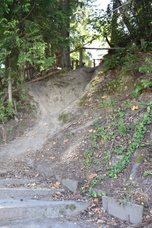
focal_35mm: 43
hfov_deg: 30.1
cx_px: 22
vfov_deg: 45.4
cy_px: 116
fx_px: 272
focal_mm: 28
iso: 200
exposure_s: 1/60
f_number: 3.5
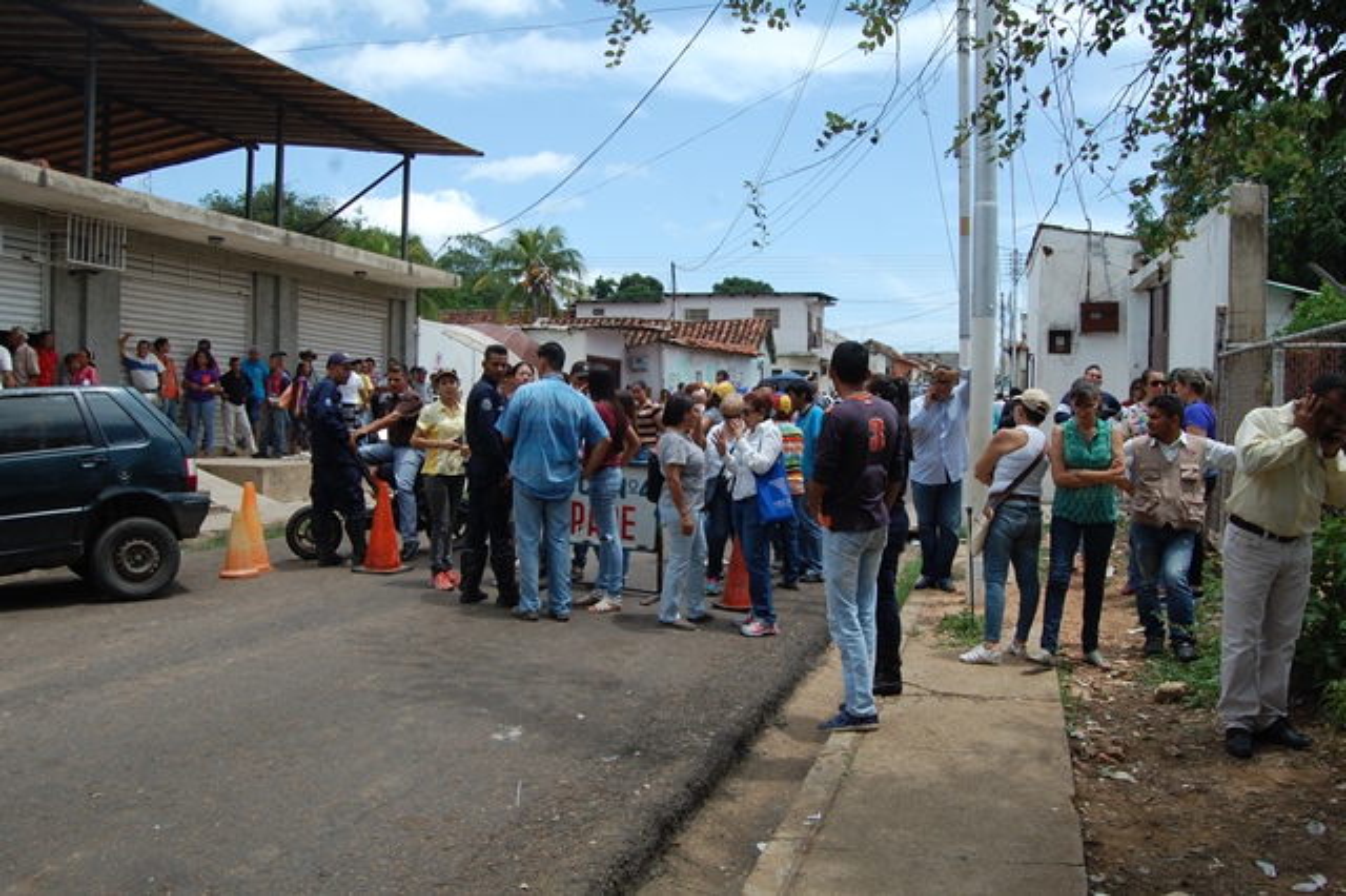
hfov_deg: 62.0
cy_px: 448
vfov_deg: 43.6
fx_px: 1121
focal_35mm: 30
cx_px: 673
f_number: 8
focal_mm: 20
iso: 200
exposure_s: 1/250
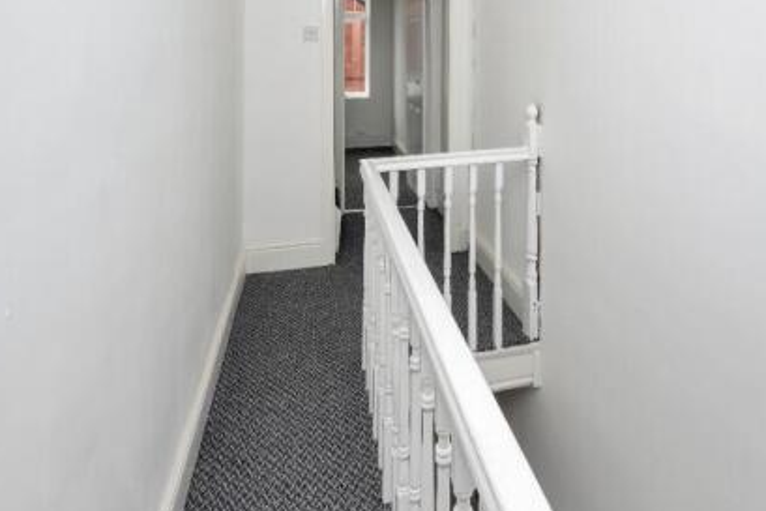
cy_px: 212
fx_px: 511
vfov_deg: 52.9
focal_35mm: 24
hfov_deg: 72.7
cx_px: 469
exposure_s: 1/160
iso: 400
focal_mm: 10
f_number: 7.1
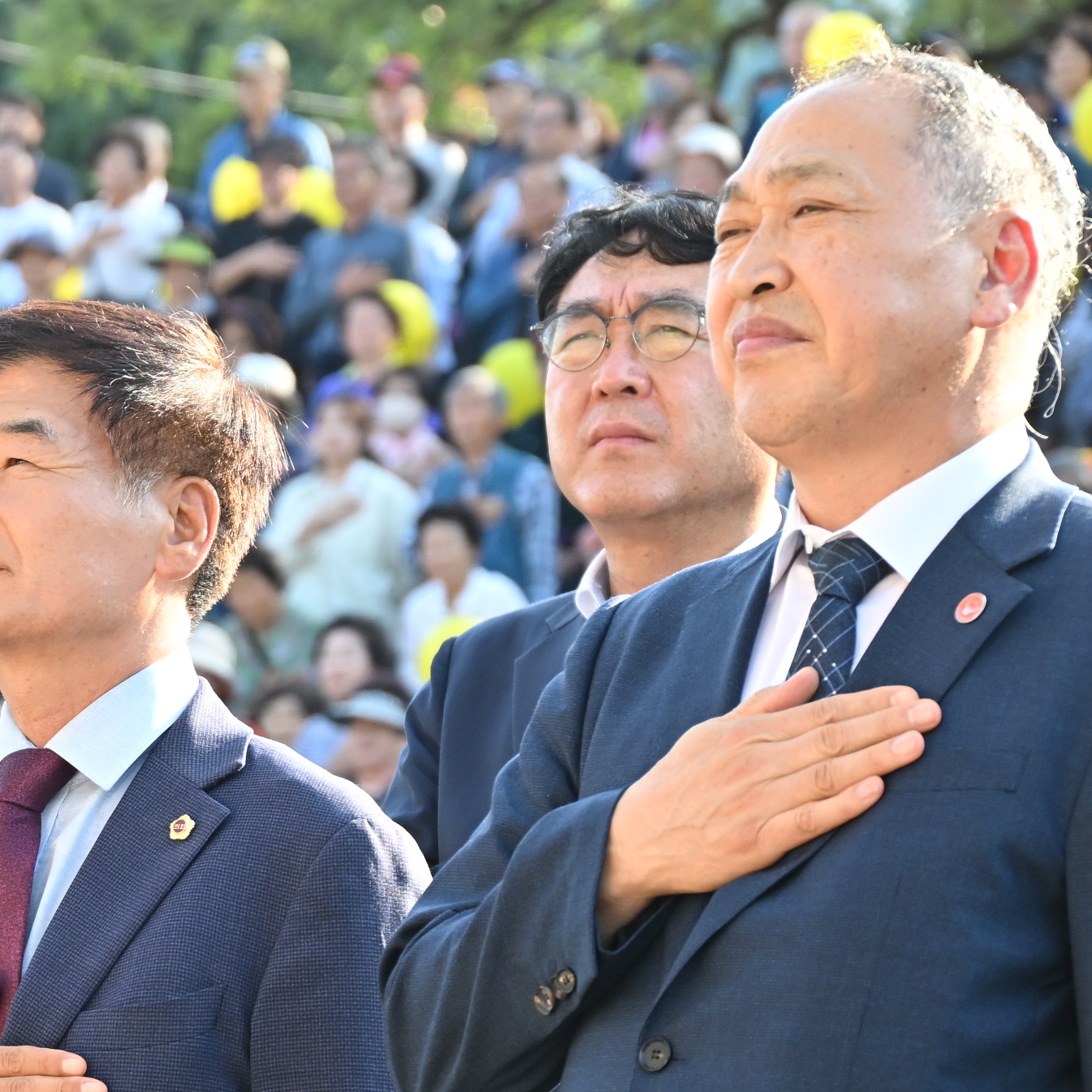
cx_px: -460
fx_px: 10243
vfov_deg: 6.1
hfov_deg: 6.0
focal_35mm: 287
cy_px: 932
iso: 500
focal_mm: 110
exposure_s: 1/250
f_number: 7.1
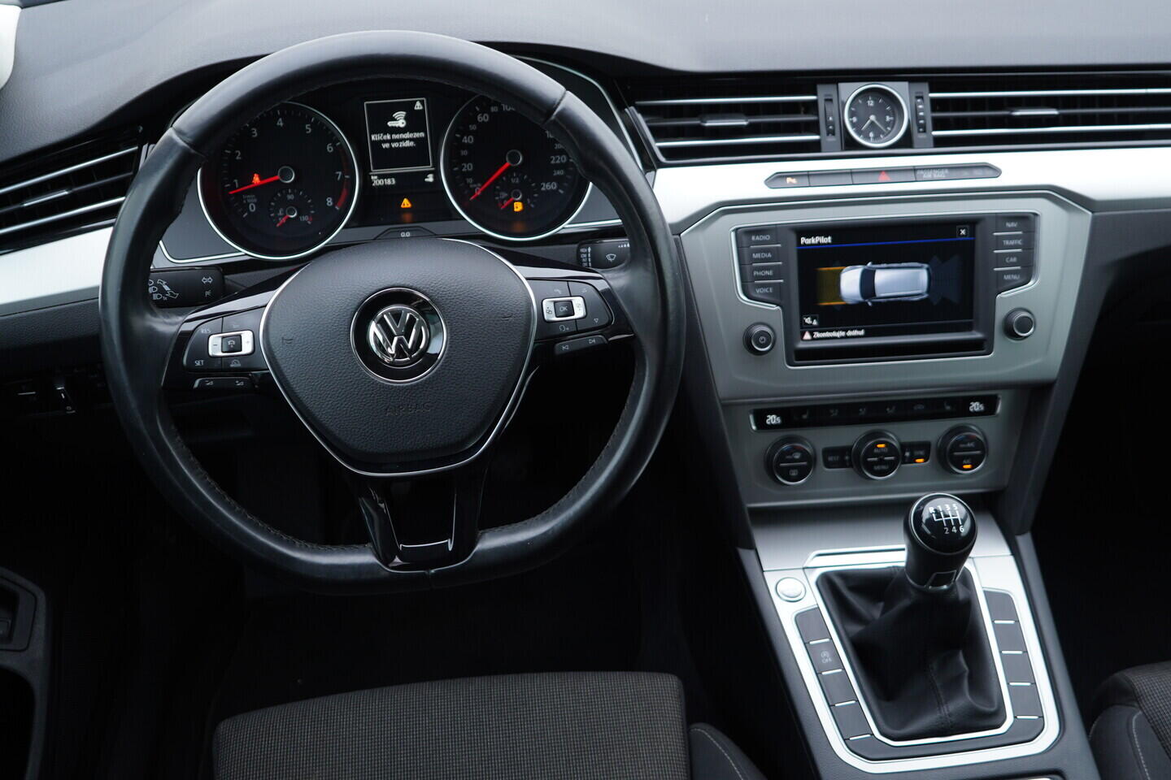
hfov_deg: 53.1
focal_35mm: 36
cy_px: 390
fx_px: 1171
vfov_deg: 36.9
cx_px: 586
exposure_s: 1/40
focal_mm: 24
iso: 160
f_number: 2.8
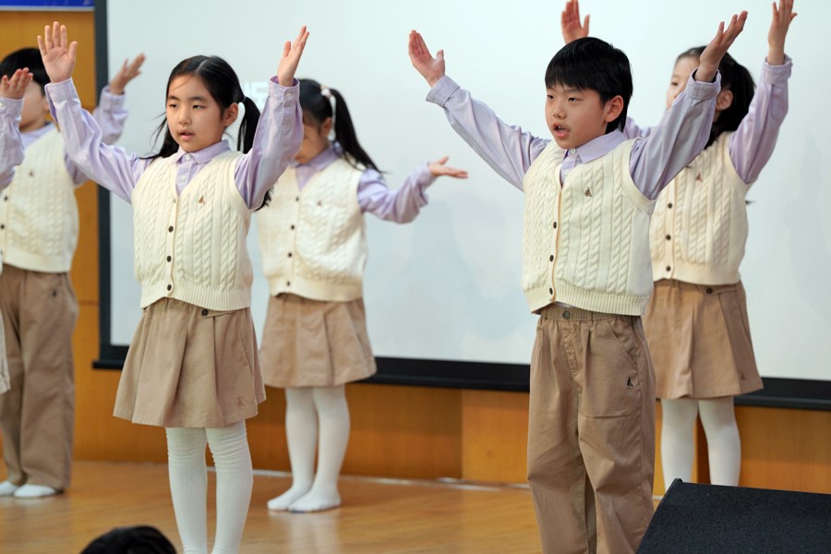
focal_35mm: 175
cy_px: 277
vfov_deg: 7.8
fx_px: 4039
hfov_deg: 11.7
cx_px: 416
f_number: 4
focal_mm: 175
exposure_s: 1/200
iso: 800
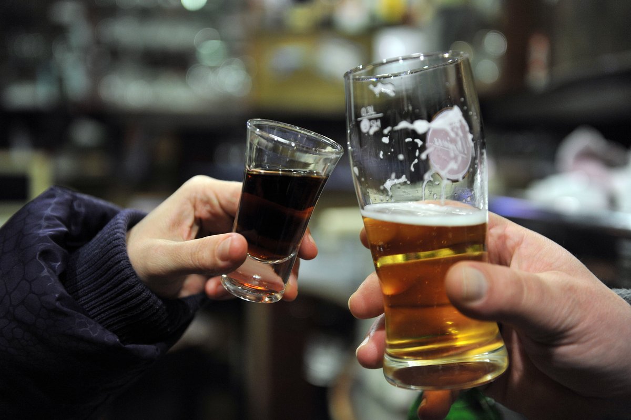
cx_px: 316
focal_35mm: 45
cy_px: 210
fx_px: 788
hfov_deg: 43.6
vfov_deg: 29.8
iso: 1600
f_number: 2.8
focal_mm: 45
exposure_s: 1/50
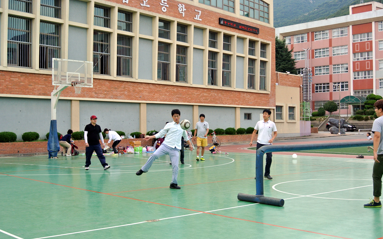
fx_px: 532
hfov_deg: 39.6
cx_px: 193
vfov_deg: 25.3
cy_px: 129
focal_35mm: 51
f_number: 4.5
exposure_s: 1/320
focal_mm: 18.2
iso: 200
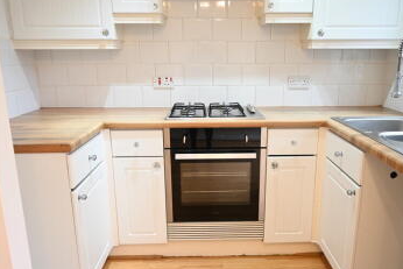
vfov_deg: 39.9
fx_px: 370
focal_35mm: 33
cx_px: 217
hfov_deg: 57.1
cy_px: 159
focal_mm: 16
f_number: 3.5
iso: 280
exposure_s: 1/25
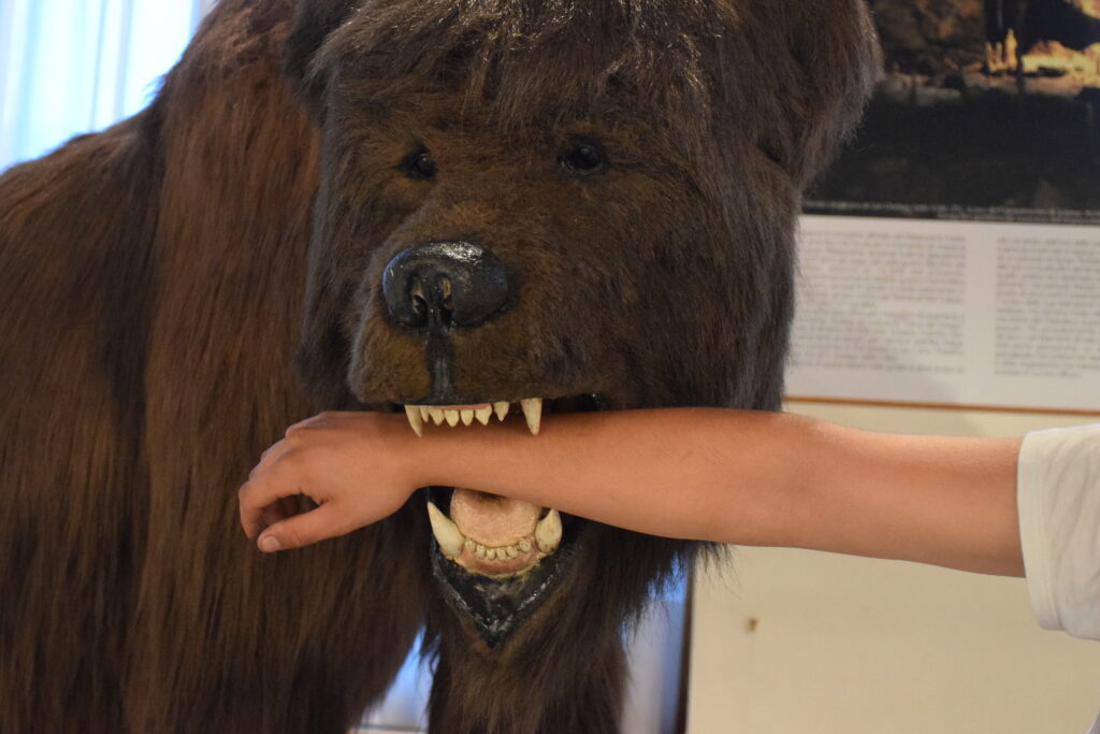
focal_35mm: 63
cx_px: 550
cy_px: 367
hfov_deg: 31.9
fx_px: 1925
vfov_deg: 21.6
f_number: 4.5
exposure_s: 1/25
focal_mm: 42
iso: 6400
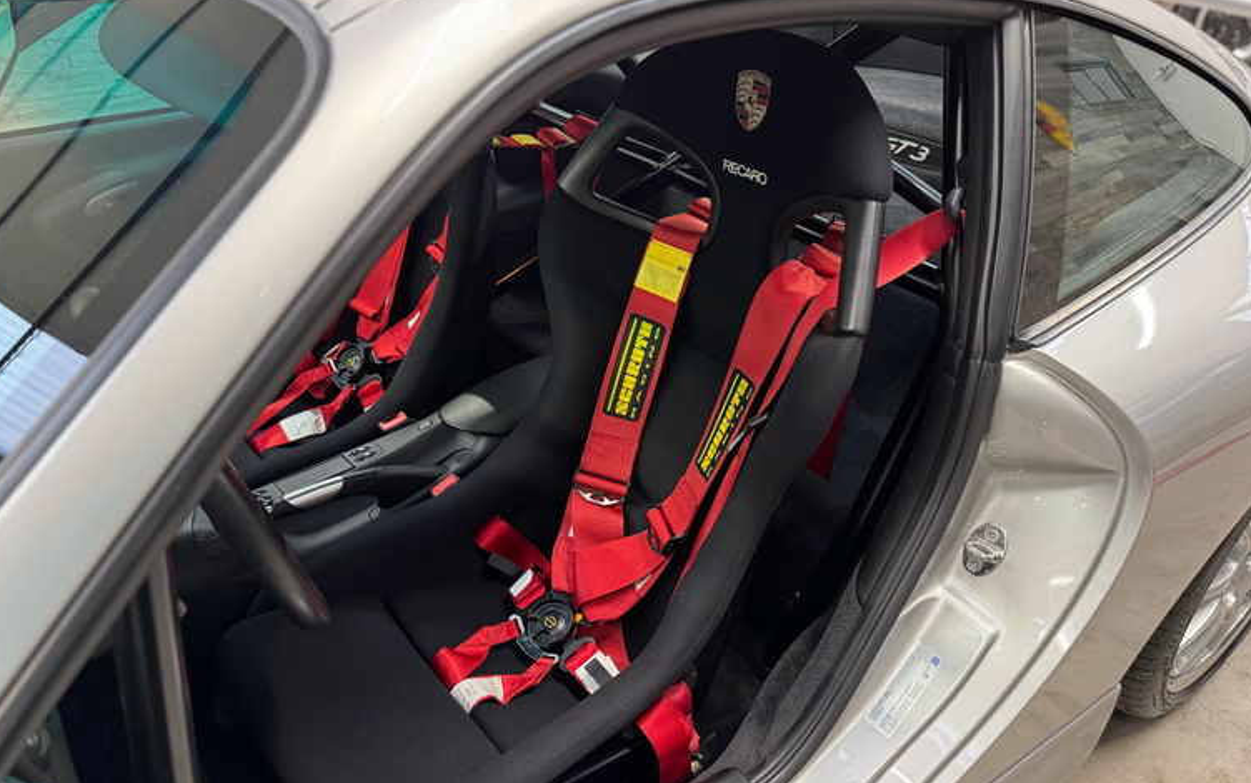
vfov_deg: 47.6
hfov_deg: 70.4
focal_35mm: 26
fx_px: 887
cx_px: 620
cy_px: 430
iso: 500
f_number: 1.78
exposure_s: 1/50
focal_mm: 6.76
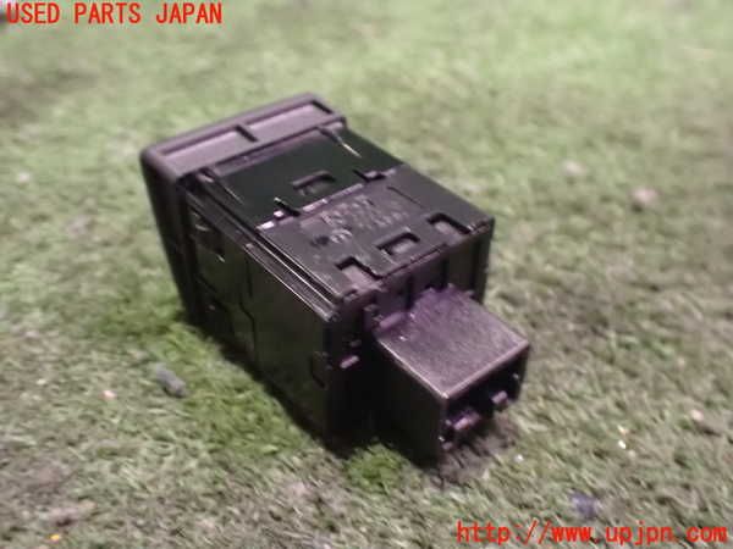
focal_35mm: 36
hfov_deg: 51.4
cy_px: 274
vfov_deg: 39.7
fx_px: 762
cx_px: 366
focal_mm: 6.37
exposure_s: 1/15
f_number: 2.5
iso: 1600
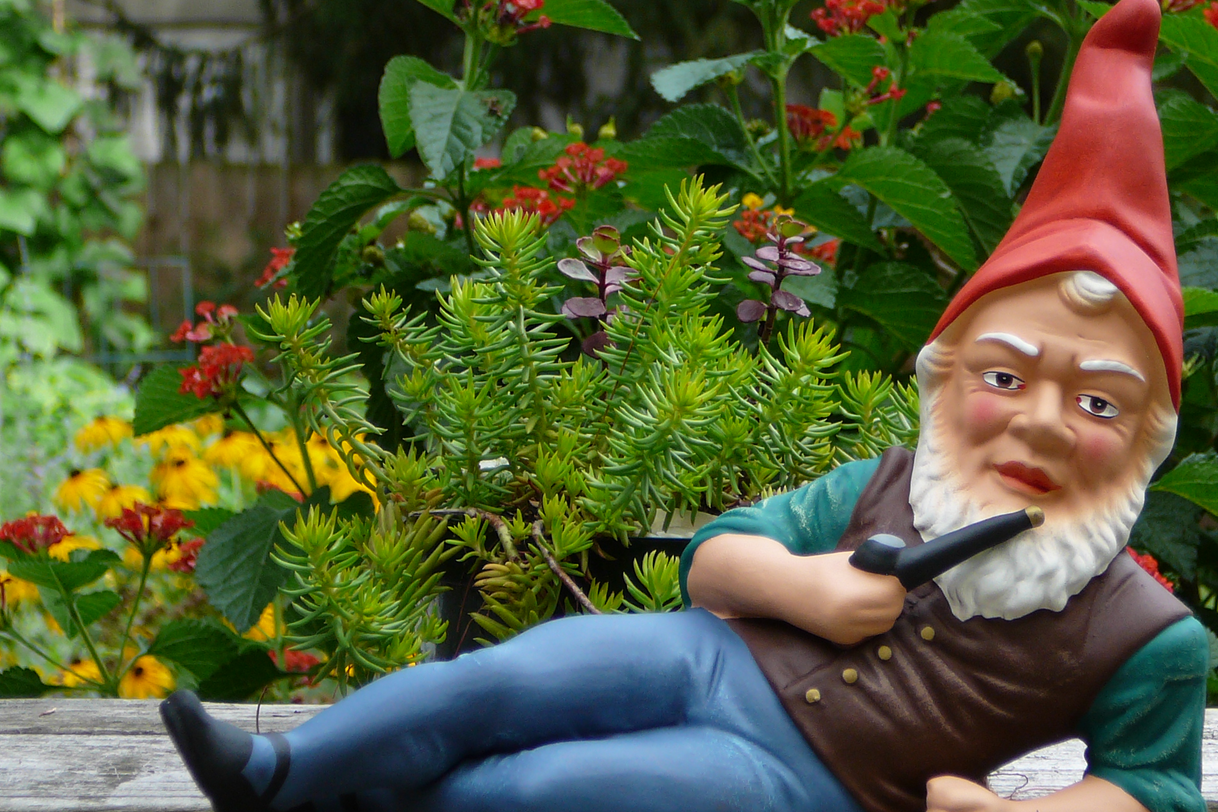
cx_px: 758
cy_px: 417
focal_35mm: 152
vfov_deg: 9.0
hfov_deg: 13.5
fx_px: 5142
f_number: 3.9
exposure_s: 1/100
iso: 80
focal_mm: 16.6
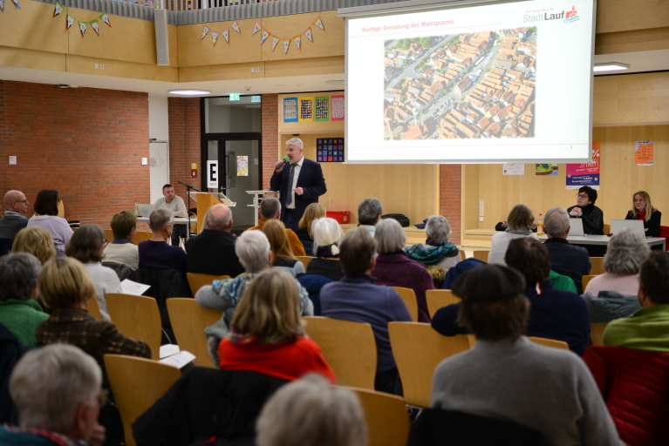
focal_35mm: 52
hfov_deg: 38.2
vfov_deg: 26.0
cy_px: 223
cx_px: 334
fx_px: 967
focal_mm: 52
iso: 400
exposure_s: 1/30
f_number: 2.8
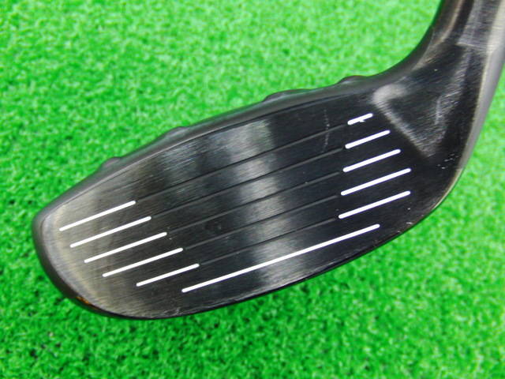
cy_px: 190
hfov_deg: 50.1
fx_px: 540
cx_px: 252
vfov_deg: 38.7
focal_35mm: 37
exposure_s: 1/13
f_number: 3.6
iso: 400
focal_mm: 6.42
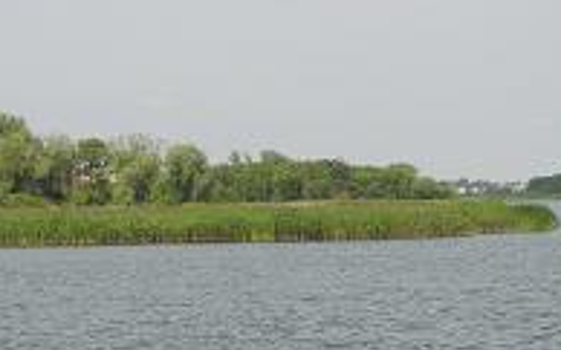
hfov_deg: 14.7
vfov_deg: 9.3
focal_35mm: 140
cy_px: 295
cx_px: -3
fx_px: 2139
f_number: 4
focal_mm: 10.7
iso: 100
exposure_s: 1/1000
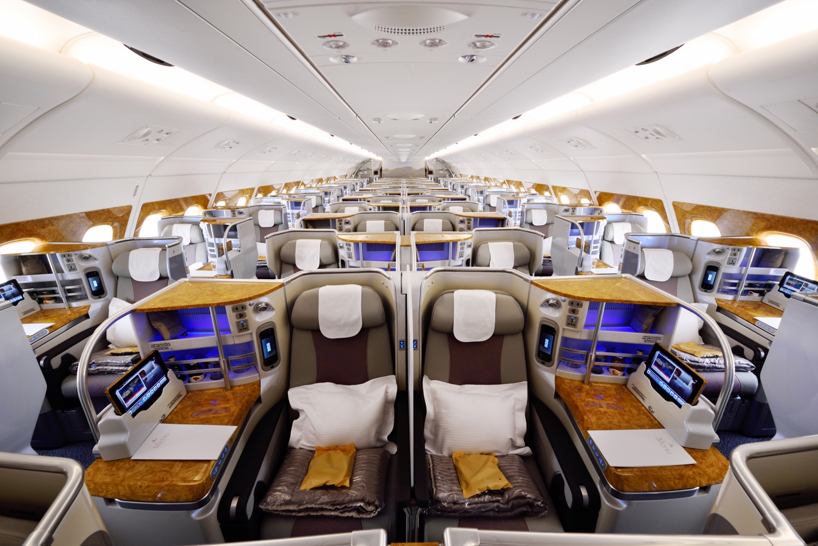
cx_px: 409
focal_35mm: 14
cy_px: 273
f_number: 11
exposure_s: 1/13
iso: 800
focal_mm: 14
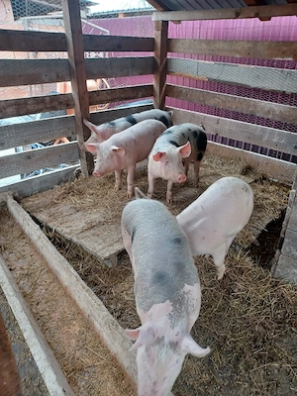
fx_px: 286
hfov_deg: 54.9
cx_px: 148
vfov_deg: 69.4
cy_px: 198
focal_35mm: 25
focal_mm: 4.6
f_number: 1.8
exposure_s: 1/50
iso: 160
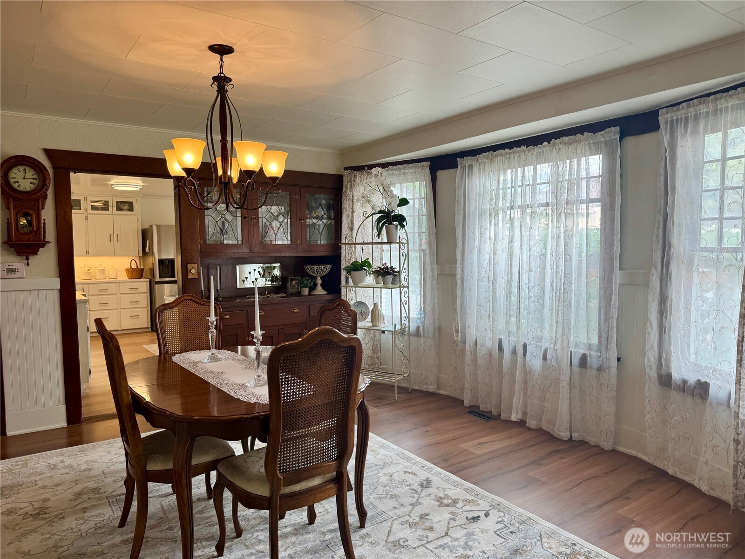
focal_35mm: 24
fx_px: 517
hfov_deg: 71.6
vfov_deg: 56.8
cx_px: 372
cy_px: 280
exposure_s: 1/123
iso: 64
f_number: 1.78
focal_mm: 6.76
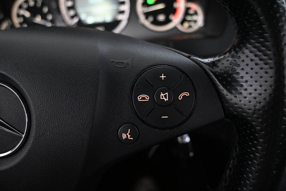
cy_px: 96
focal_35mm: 28
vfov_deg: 46.8
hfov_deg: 65.9
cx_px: 143
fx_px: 220
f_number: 3.8
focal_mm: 18.5
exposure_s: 1/30
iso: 4000
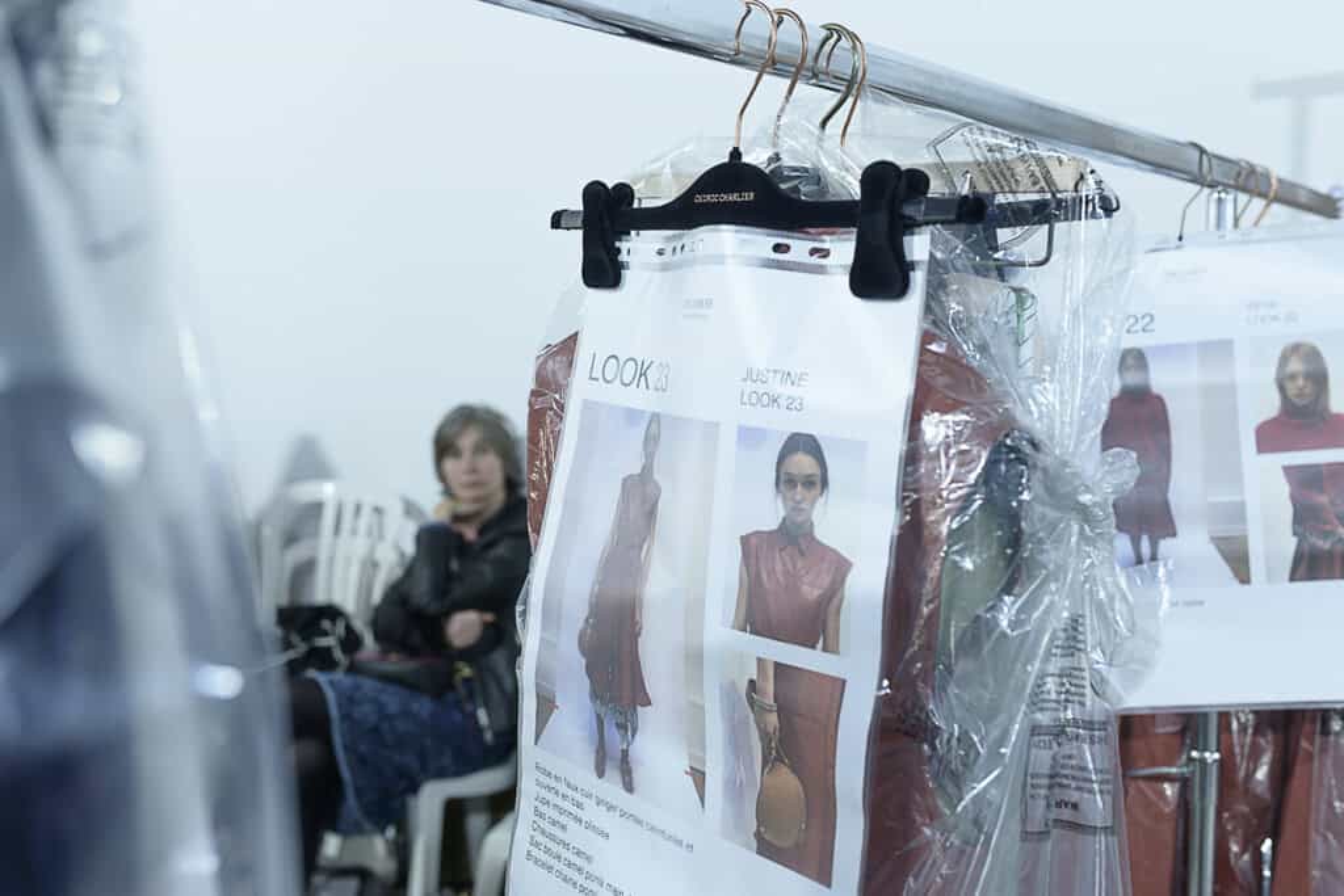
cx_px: 672
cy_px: 448
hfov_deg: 54.4
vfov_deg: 37.9
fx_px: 1307
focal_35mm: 35
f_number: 5
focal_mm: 35
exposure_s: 1/80
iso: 125
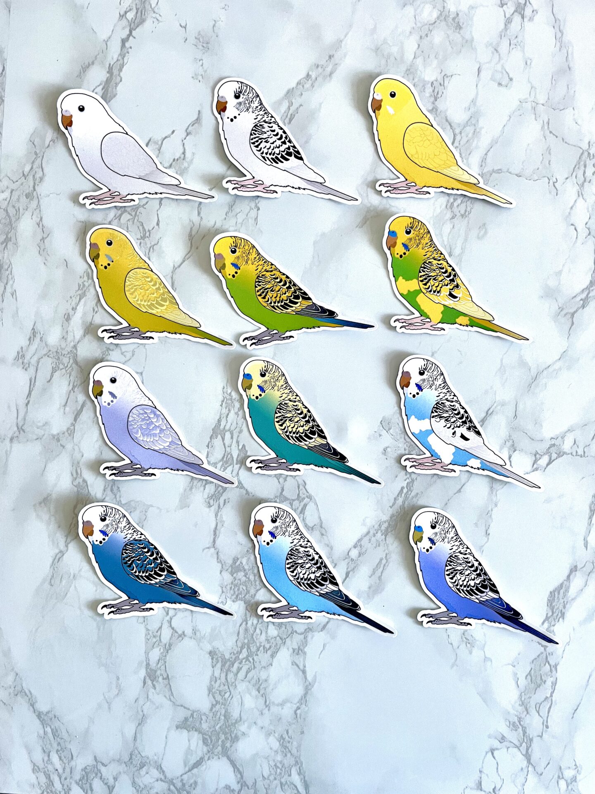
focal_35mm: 26
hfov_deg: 53.1
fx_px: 596
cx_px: 298
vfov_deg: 67.3
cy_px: 397
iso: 125
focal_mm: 4.2
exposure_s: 1/98
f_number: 1.6
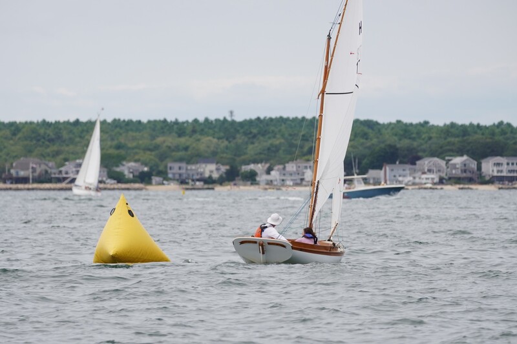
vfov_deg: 3.5
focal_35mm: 390
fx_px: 5599
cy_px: 172
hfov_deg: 5.3
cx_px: 258
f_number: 5.6
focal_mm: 260
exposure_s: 1/1250
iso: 200
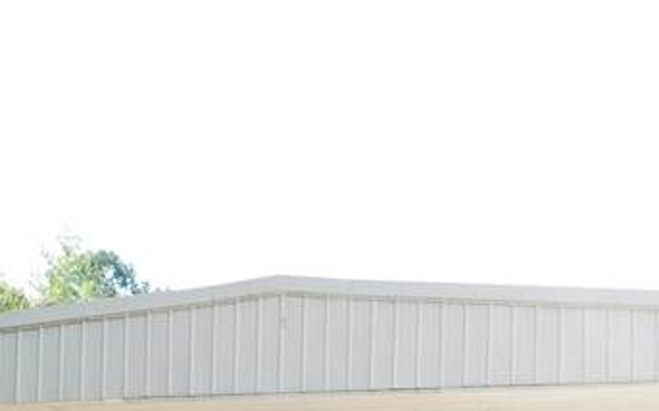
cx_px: 521
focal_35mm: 95
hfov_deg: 21.6
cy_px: 524
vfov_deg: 13.3
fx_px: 1705
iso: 125
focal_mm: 5.3
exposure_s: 1/250
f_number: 3.2
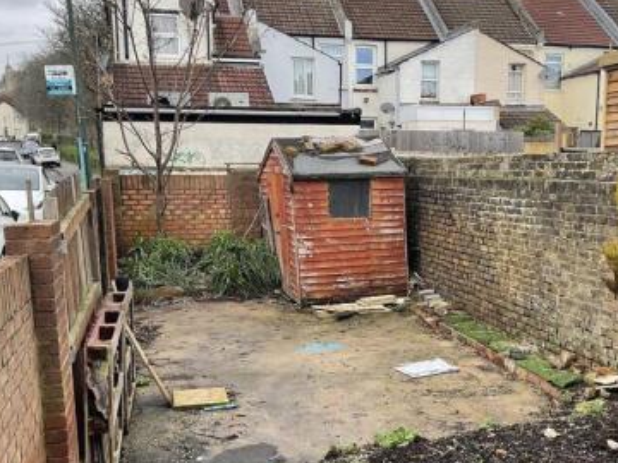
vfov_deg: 30.7
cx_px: 382
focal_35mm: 47
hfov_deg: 40.2
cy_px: 303
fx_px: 839
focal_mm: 3
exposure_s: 1/122
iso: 16
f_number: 1.8
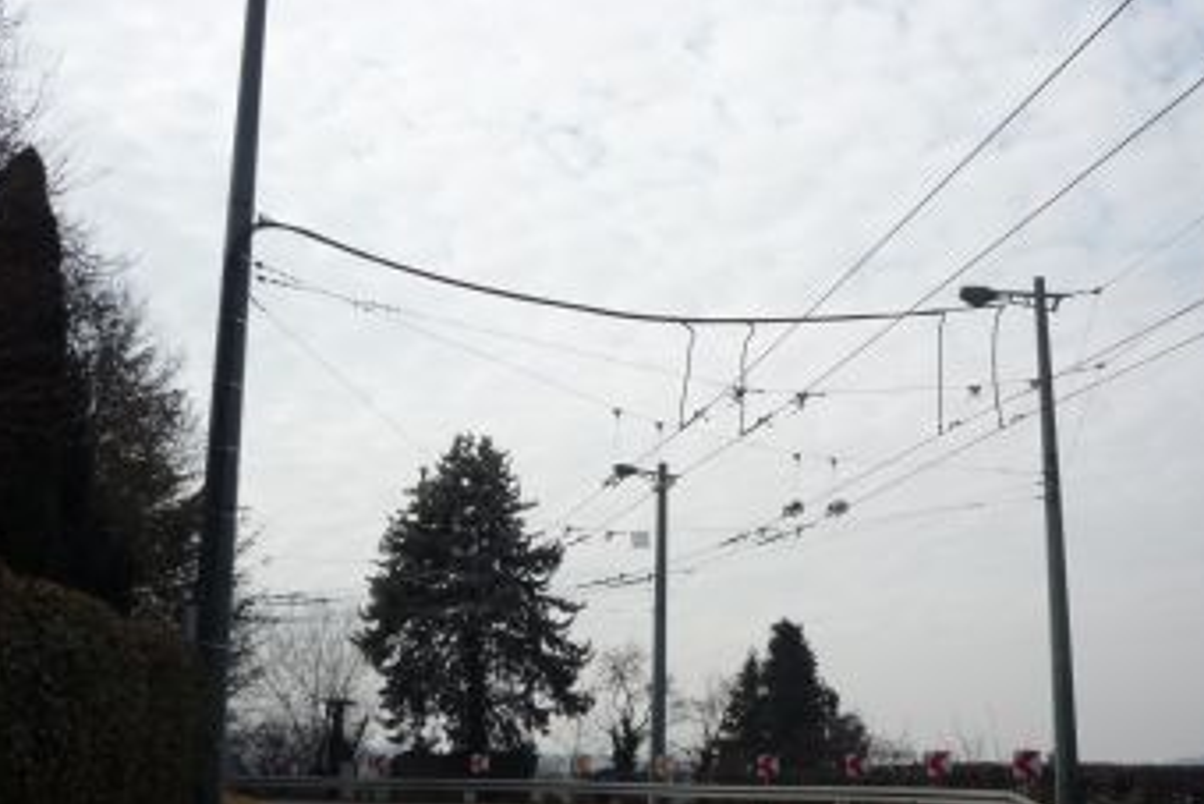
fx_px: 1572
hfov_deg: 41.6
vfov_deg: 28.6
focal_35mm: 47
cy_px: 489
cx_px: 747
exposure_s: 1/400
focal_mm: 5.2
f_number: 5.6
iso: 100
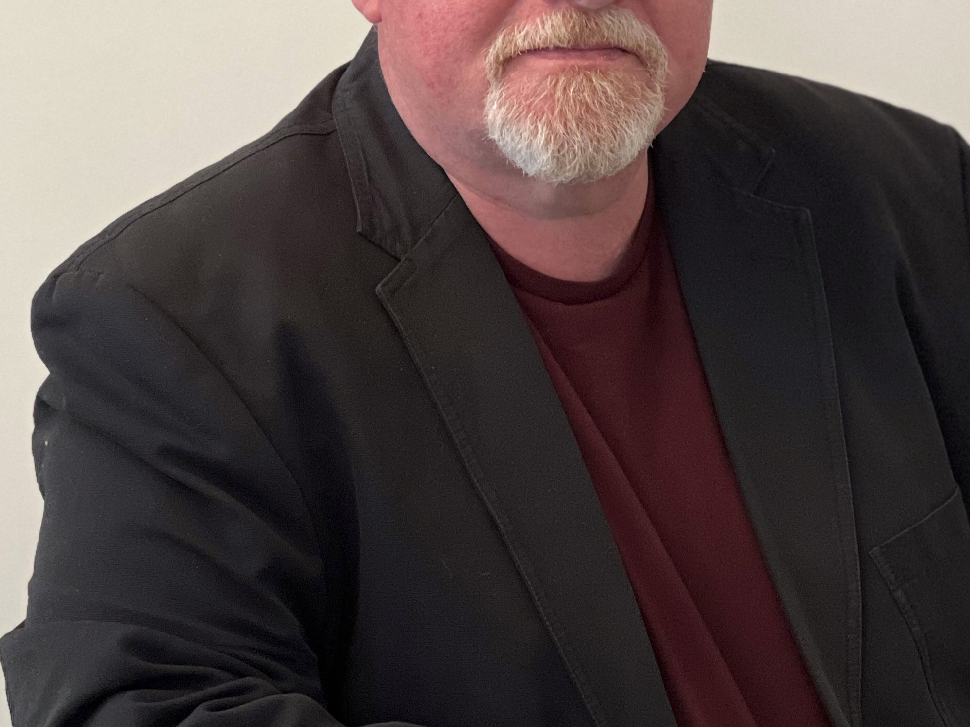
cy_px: 233
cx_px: 515
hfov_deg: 12.5
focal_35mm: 158
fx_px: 4428
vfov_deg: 9.4
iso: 400
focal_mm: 9
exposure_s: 1/24
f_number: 2.8
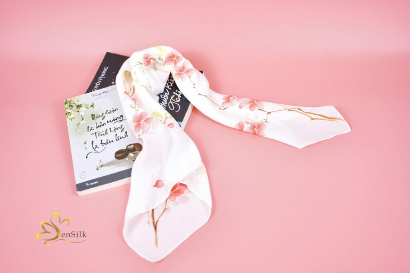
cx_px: 205
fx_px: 456
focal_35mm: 40
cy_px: 136
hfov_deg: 48.5
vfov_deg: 33.4
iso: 400
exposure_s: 1/400
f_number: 2.8
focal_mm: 40
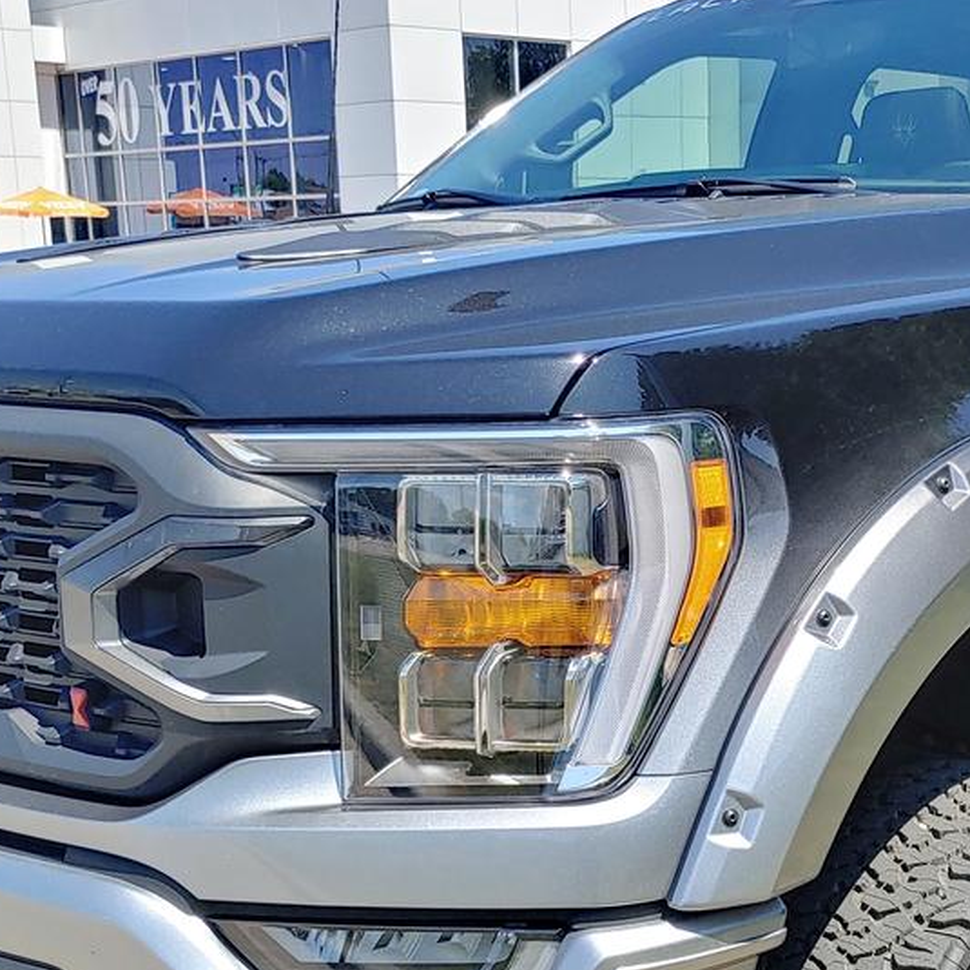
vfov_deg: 30.9
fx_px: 1744
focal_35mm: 55
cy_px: 622
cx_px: 756
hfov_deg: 30.4
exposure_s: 1/1587
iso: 50
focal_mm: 4.36
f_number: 1.8
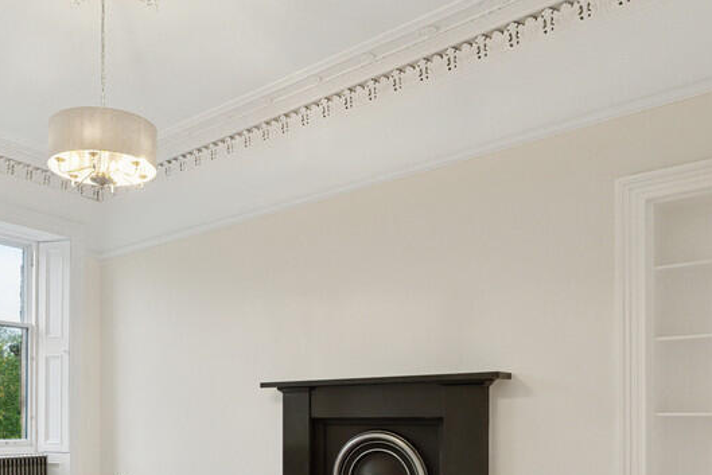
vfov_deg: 38.4
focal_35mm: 32
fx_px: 632
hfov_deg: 56.8
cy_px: 426
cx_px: 210
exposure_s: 1/60
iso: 800
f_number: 5.6
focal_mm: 11
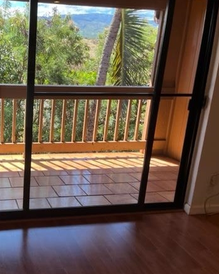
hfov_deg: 37.7
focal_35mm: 37
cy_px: 137
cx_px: 26
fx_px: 300
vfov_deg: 49.1
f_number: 1.6
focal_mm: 5.1
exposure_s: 1/347
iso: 50
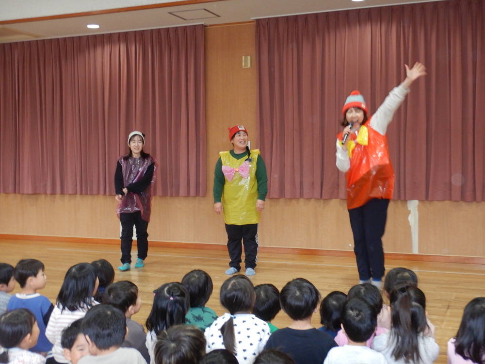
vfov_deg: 32.9
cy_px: 182
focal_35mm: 44
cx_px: 242
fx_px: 616
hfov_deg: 42.9
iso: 400
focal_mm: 7.8
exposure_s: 1/30
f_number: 4.3
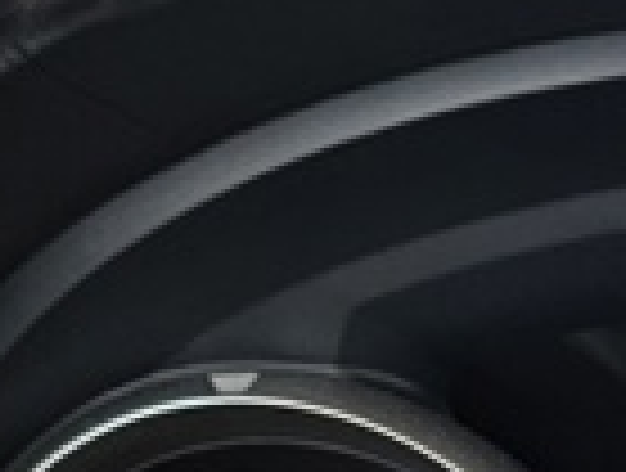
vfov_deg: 13.0
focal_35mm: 99
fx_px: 1795
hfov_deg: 17.3
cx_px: 1004
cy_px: 948
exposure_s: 1/100
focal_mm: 6.3
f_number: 1.7
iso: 32
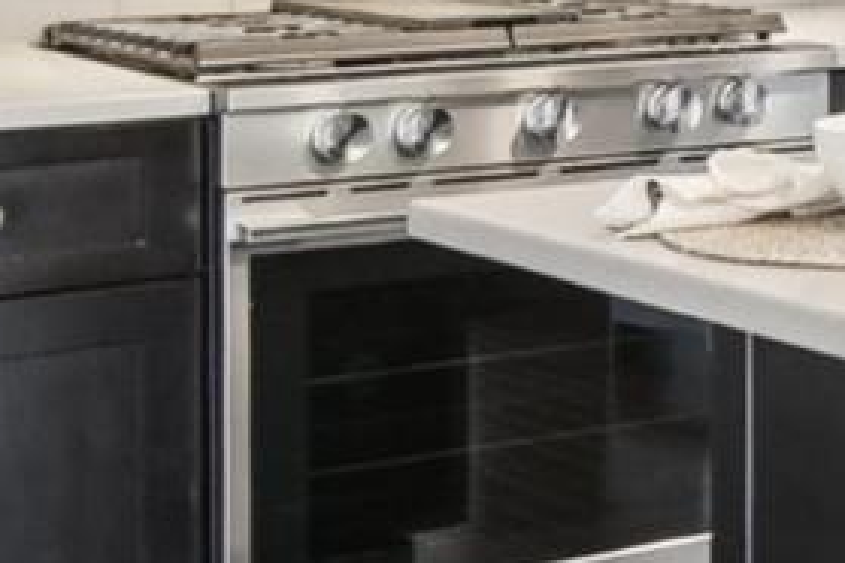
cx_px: 1399
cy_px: -170
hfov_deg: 16.0
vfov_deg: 11.8
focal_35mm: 113
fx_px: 2652
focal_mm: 14
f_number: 10
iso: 1250
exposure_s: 1/13
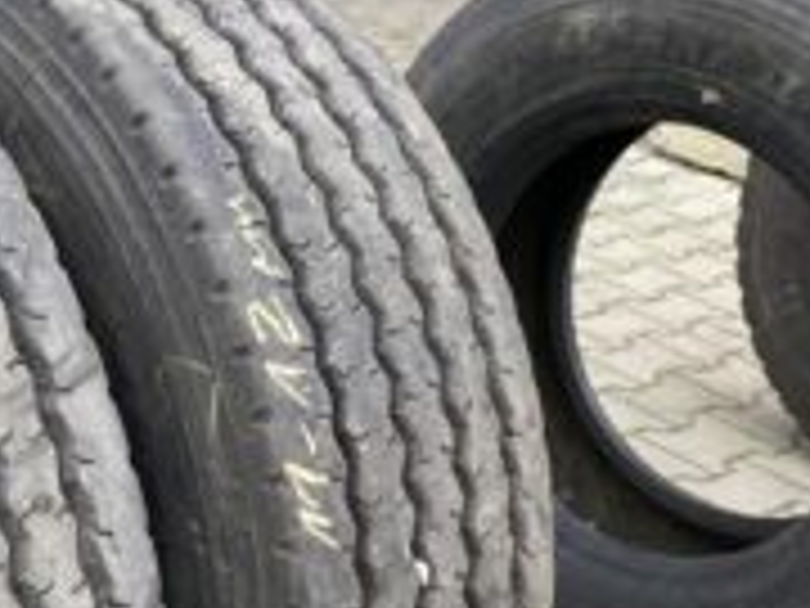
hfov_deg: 29.6
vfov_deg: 22.9
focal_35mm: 62
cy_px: 574
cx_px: 50
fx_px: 1451
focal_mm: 4.25
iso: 100
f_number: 1.8
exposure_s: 1/121
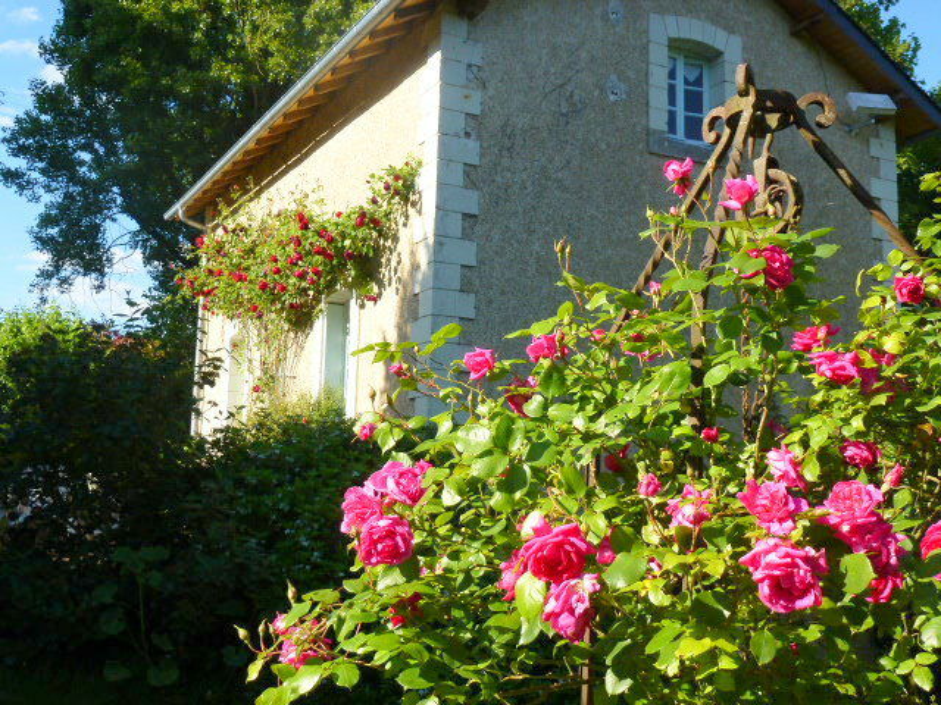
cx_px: 470
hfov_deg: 49.0
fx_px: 1033
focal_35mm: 38
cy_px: 352
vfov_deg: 37.7
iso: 100
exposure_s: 1/500
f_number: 3.8
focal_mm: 6.8
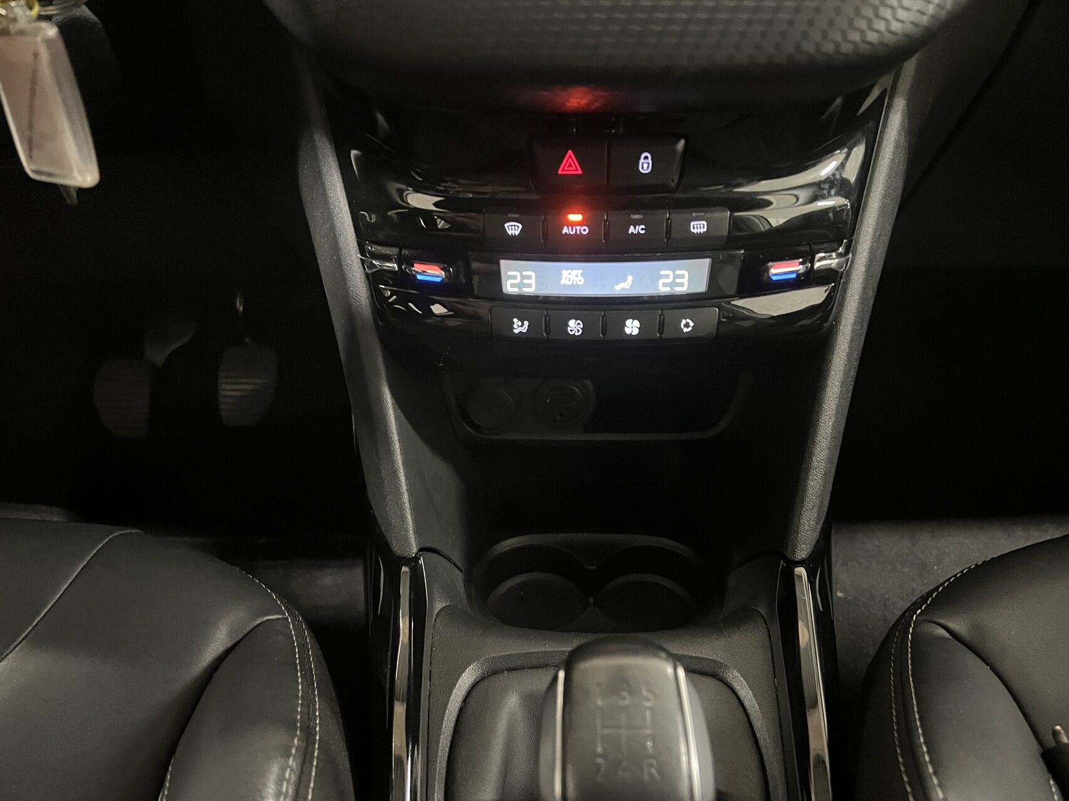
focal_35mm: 26
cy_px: 400
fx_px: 803
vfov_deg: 53.1
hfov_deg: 67.3
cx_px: 534
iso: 2500
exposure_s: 1/17
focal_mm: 5.7
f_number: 1.5
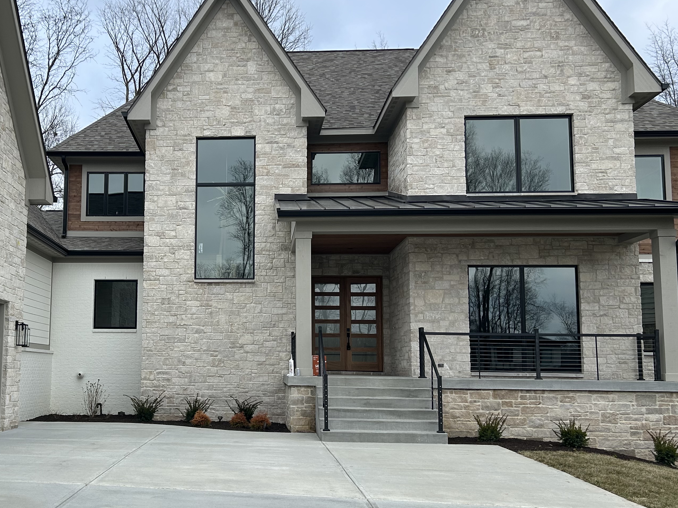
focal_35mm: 41
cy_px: 283
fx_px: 803
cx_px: 196
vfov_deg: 35.1
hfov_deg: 44.7
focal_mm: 5.7
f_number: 1.5
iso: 50
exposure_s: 1/1238
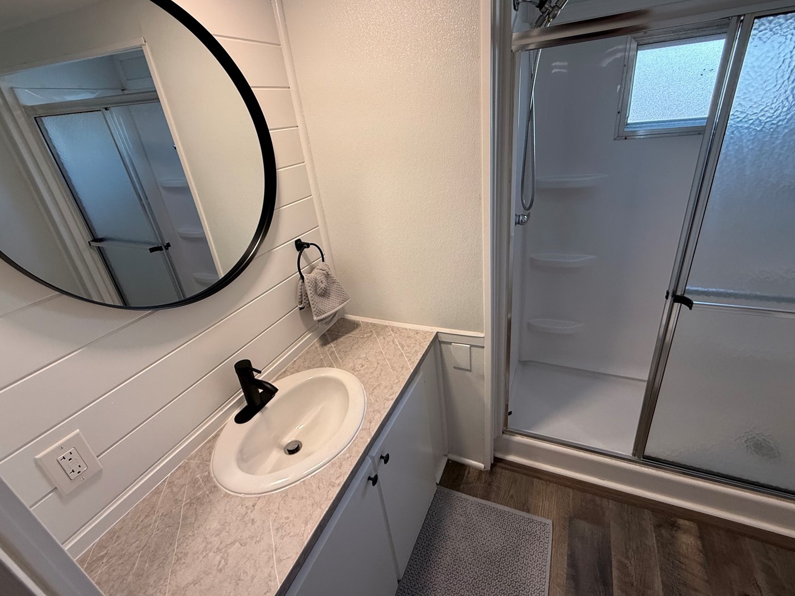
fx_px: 367
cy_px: 283
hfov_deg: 94.4
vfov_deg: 78.1
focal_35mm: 16
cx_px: 413
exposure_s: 1/120
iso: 160
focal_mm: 2.22
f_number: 2.2
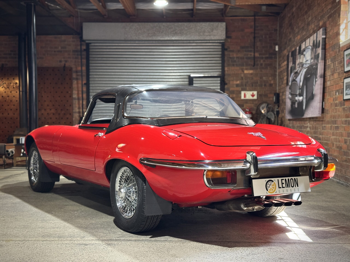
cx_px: 175
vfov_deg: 30.3
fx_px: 485
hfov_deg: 39.7
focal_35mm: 48
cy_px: 131
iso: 250
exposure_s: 1/33
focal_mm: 6.76
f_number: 1.78
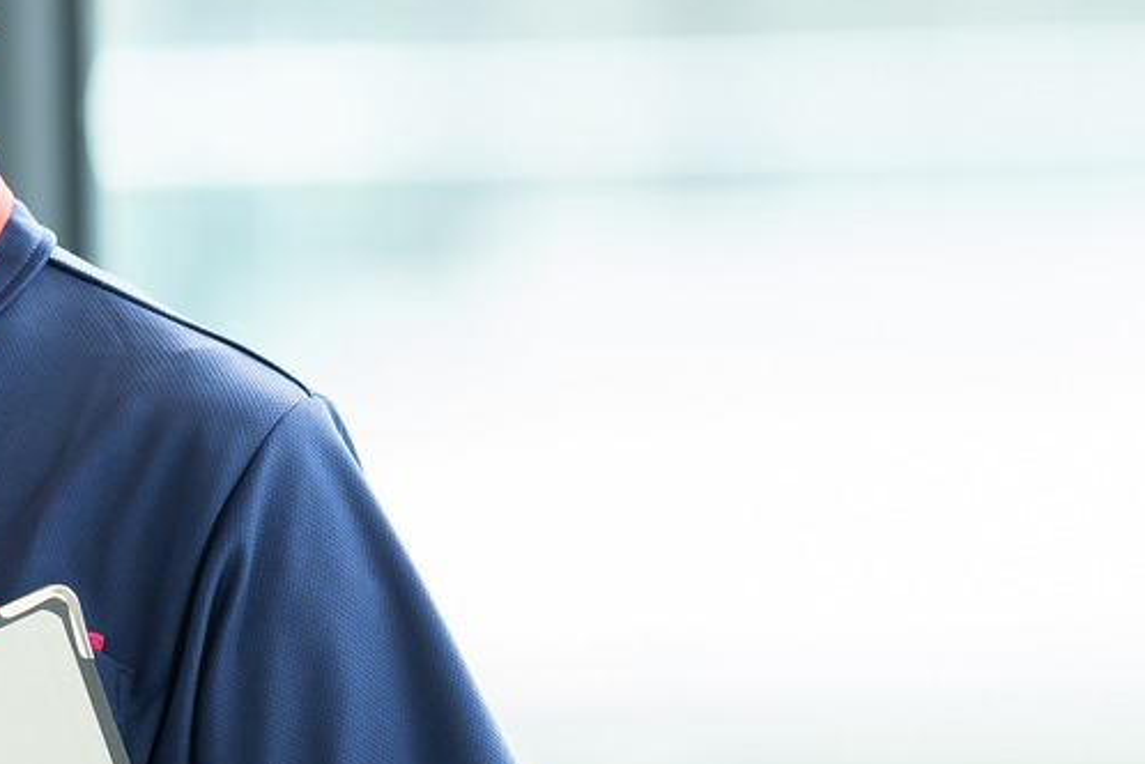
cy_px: 418
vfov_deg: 2.5
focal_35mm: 542
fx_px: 17237
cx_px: -453
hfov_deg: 3.8
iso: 250
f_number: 2.2
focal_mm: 135
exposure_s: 1/125
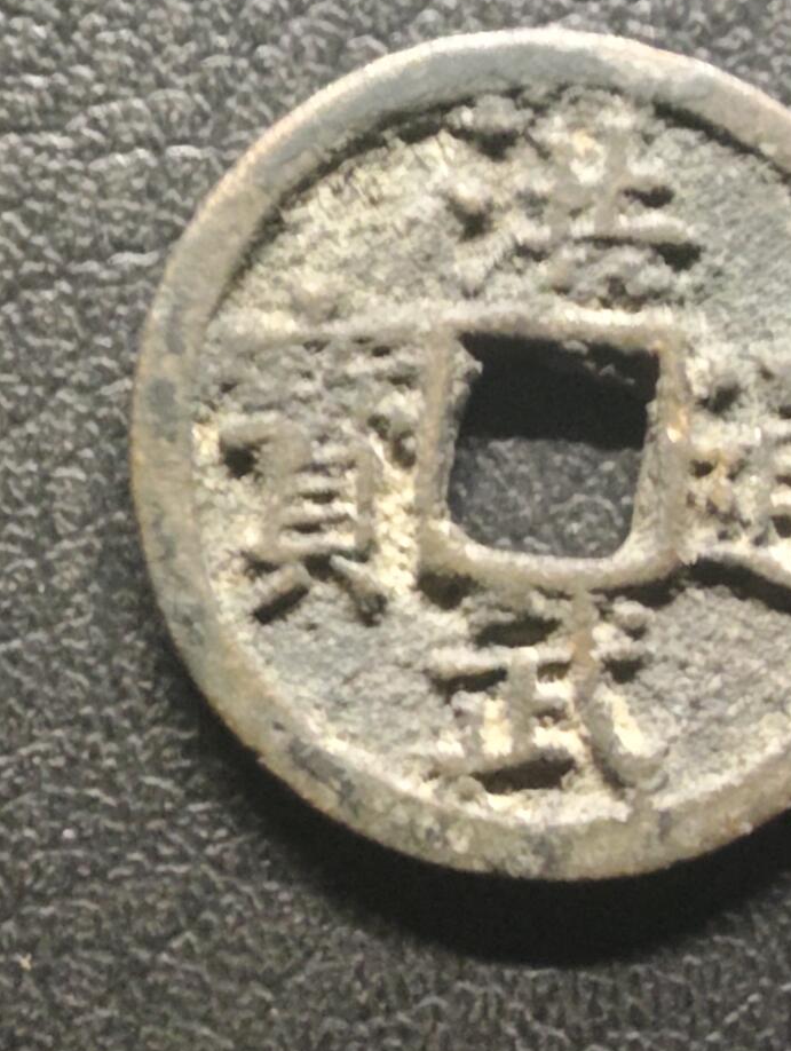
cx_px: 536
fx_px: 2979
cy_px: 390
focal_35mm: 98
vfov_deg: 20.0
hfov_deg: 15.1
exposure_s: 1/16.7
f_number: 2.2
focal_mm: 3.42
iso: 1600
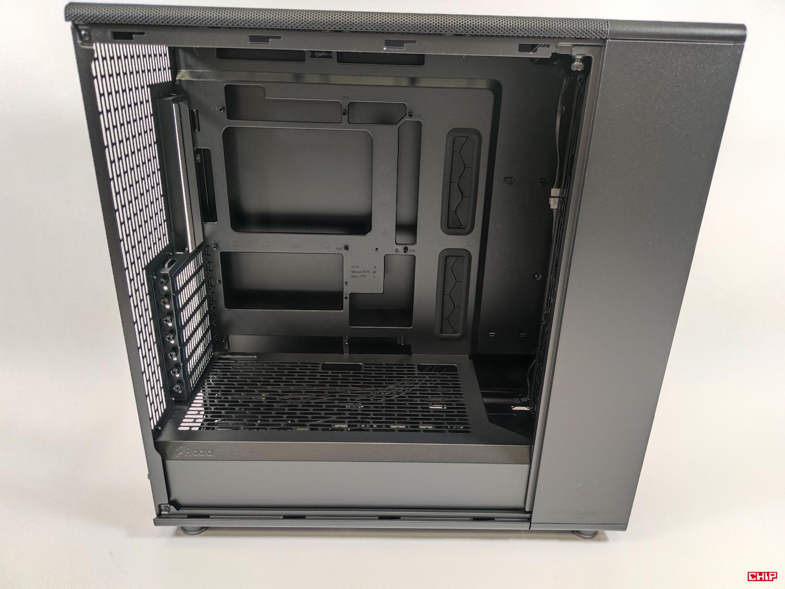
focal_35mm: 24
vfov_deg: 56.8
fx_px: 544
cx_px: 392
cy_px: 294
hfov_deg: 71.6
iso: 337
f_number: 1.85
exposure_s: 1/17
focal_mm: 6.78
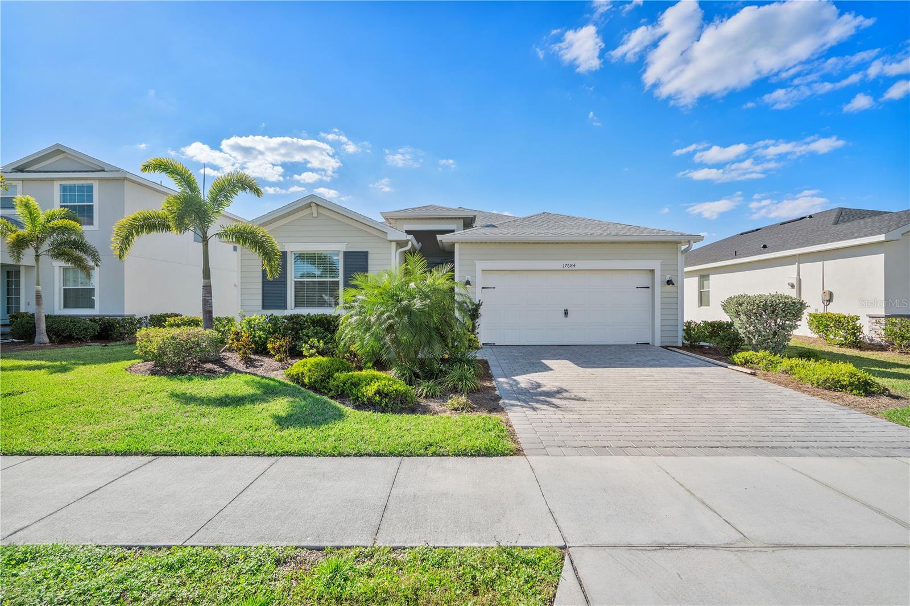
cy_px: 303
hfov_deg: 96.7
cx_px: 455
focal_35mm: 16
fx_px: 404
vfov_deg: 73.7
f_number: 6.7
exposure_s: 1/4000
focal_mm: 16
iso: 500
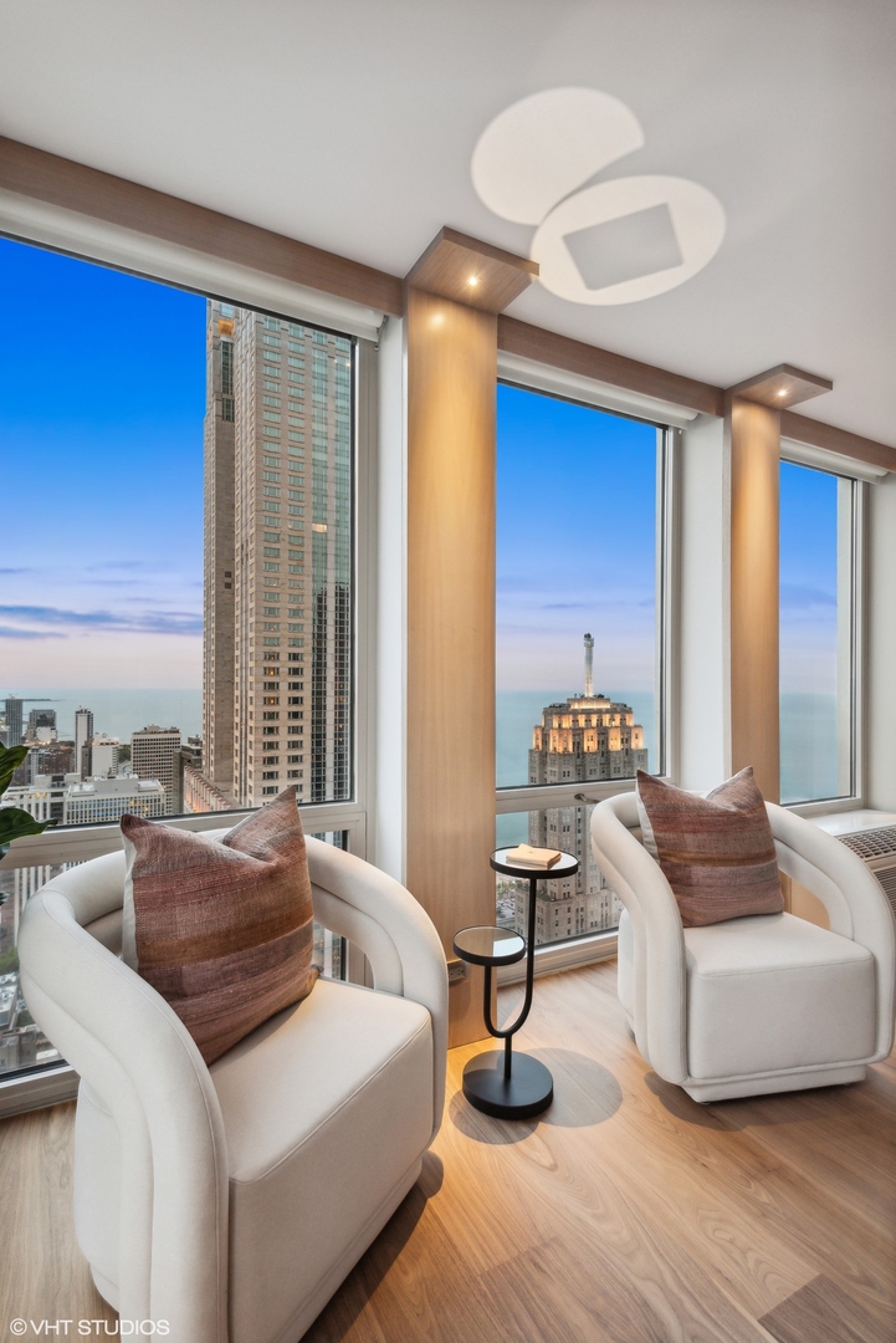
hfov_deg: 73.8
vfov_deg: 96.7
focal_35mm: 16
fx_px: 597
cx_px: 448
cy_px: 672
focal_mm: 16
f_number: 8
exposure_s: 1/6
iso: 500
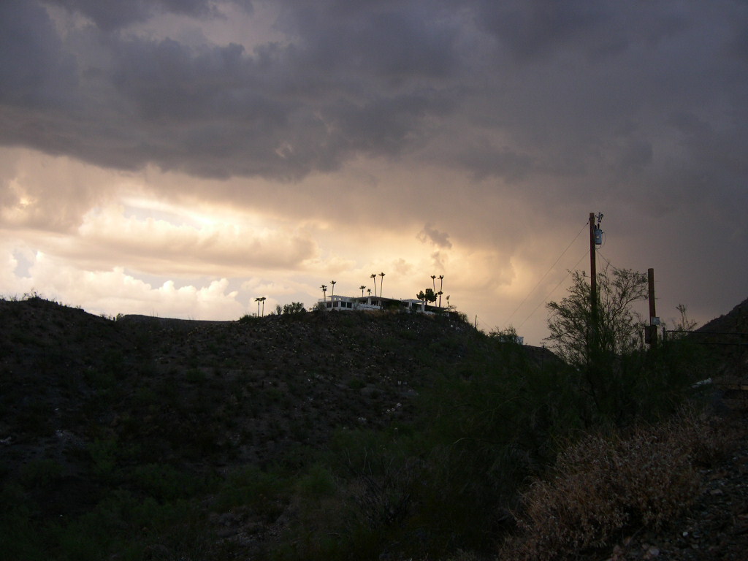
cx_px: 374
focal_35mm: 38
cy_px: 280
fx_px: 821
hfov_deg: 49.0
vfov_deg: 37.7
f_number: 2.8
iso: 100
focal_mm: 8
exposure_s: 1/79.7
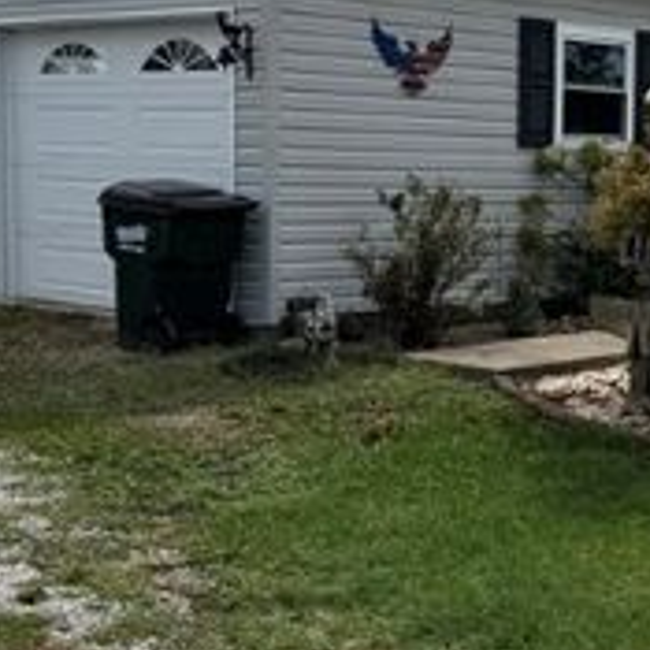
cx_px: 669
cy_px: 273
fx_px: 1721
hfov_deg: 20.6
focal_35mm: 81
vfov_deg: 21.4
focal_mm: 6.76
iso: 80
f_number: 1.78
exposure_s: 1/9009
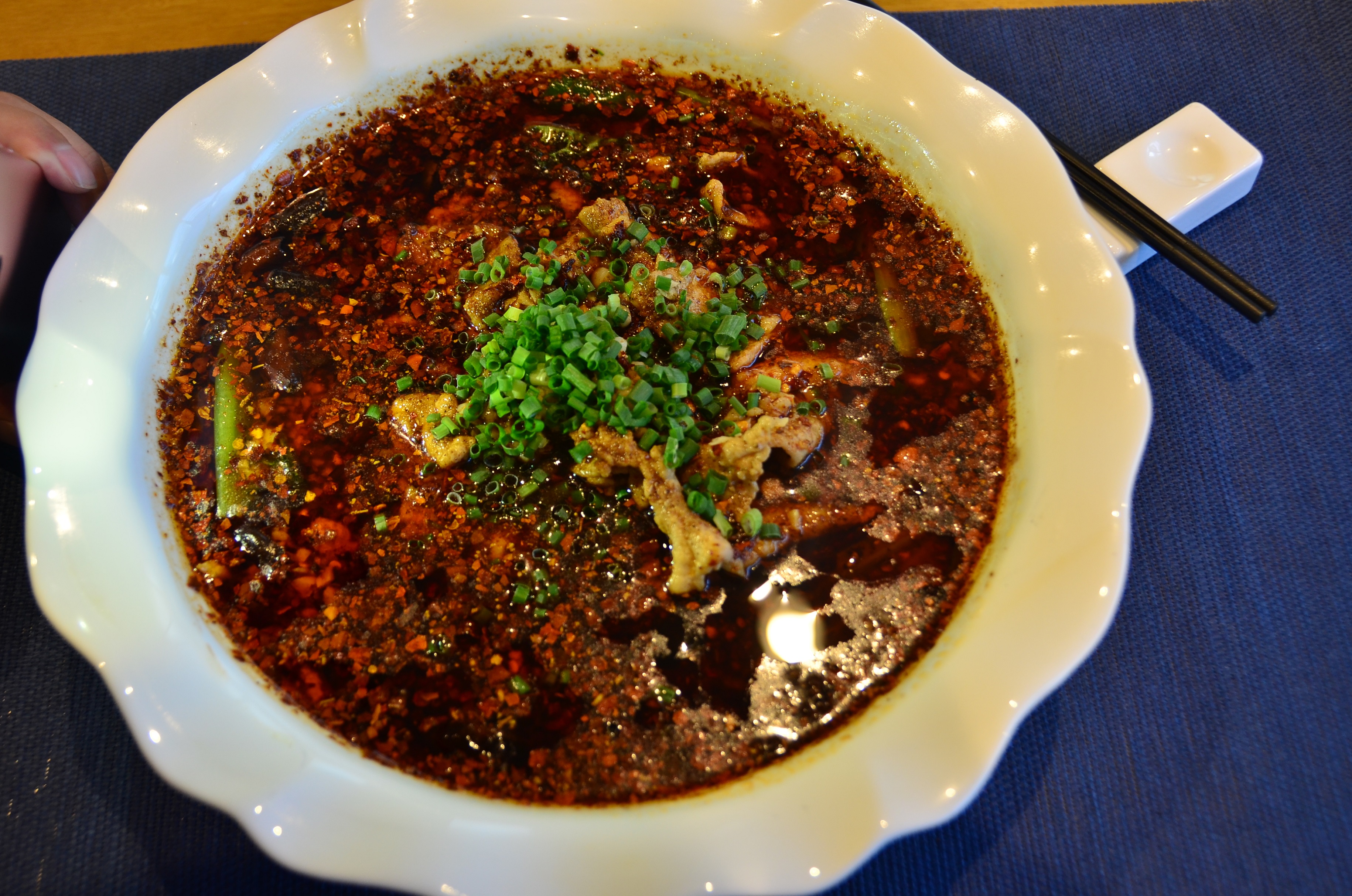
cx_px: 676
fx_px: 1349
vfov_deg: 36.7
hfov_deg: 53.2
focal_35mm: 36
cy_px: 448
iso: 320
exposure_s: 1/80
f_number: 3.8
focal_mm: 24
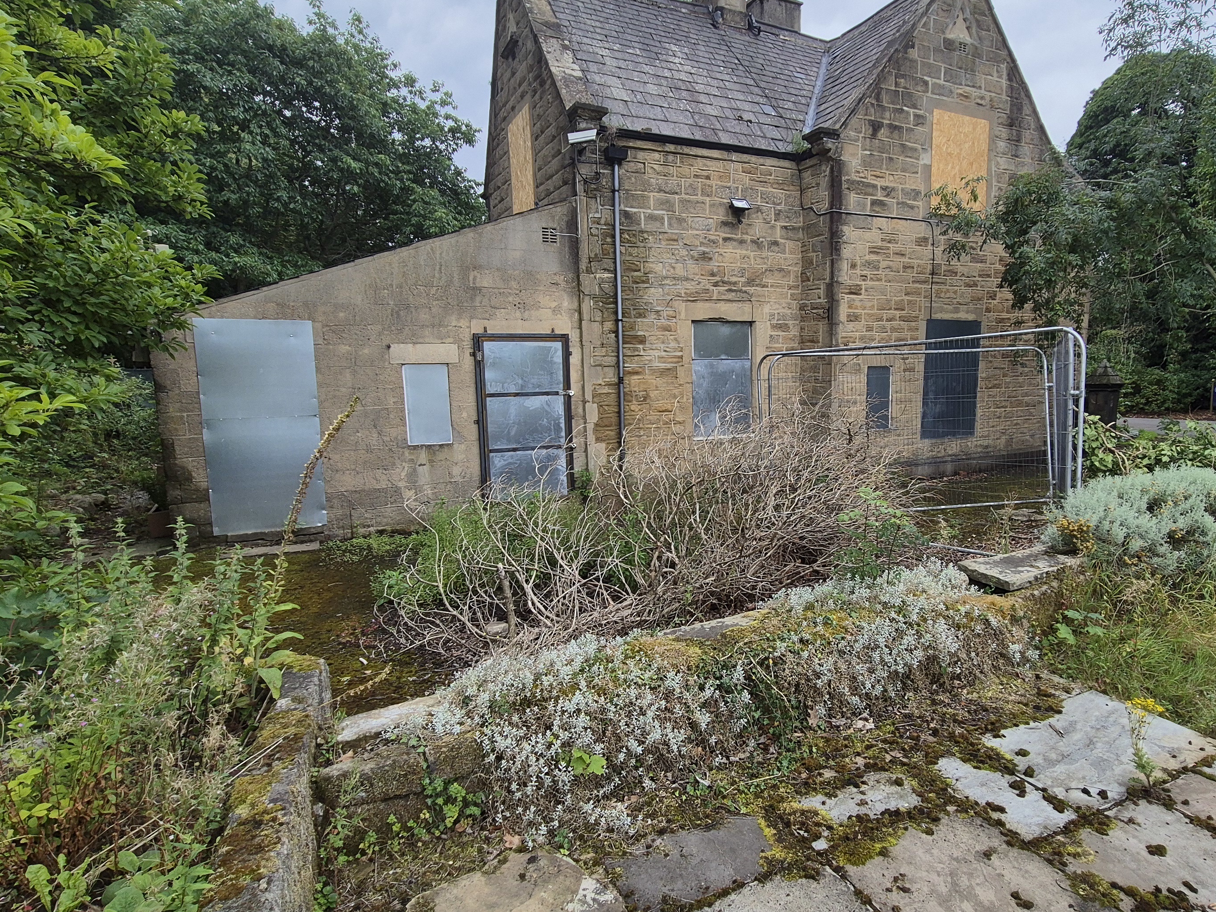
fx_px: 667
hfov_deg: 84.0
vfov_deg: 68.7
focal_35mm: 19
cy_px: 455
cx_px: 705
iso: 50
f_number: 2.2
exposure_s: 1/802
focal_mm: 2.2
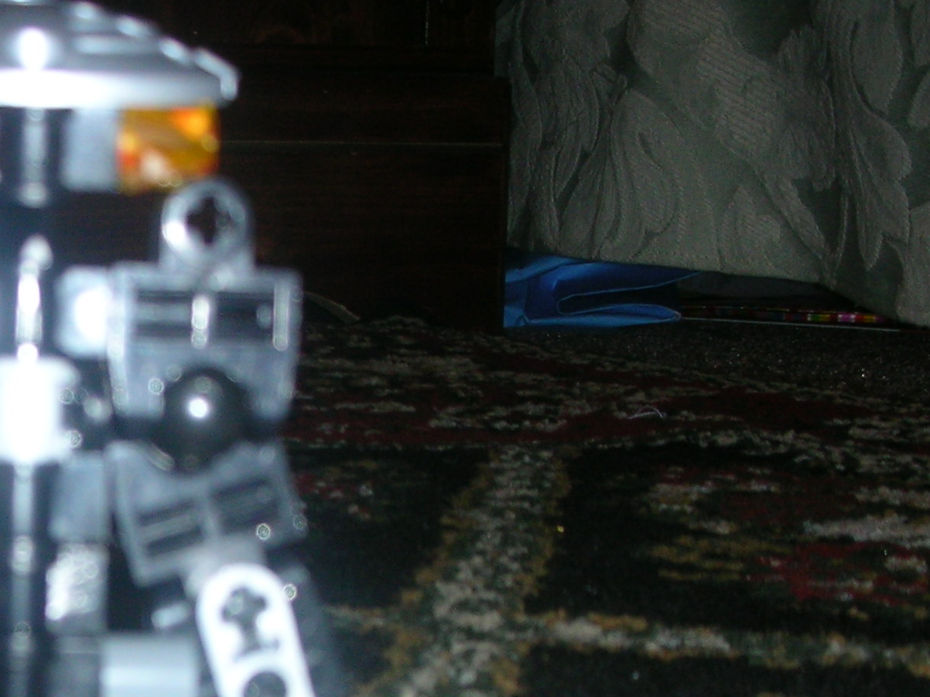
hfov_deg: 22.6
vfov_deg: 17.8
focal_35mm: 82
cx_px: -67
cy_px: 549
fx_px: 2203
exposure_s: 1/60.1
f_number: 3
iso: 50
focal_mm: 5.8
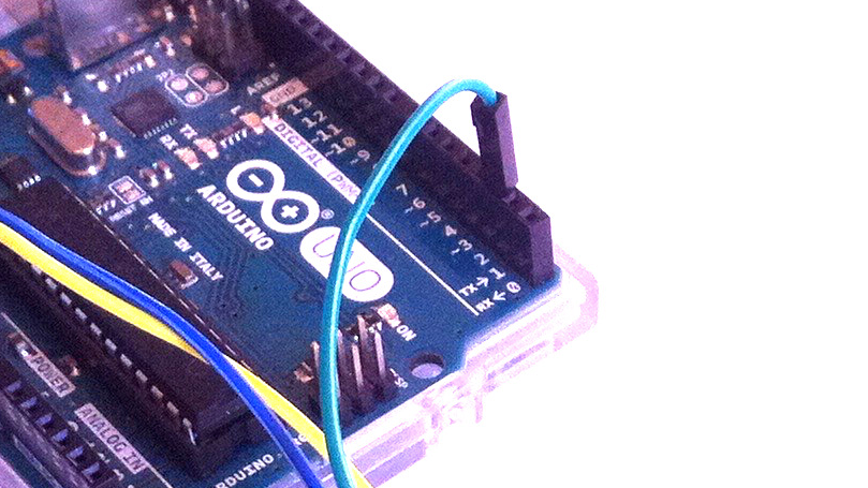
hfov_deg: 17.3
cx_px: 804
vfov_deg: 9.9
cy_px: 315
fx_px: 2808
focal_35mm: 122
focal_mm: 3.85
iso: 100
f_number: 2.8
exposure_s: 1/60
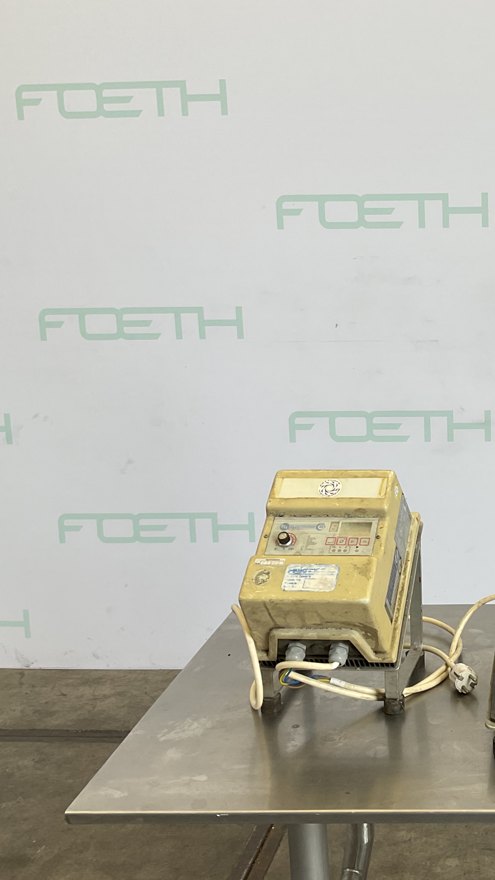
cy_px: 442
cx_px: 520
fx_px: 1004
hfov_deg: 26.0
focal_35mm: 43
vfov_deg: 47.4
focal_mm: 3
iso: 25
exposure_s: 1/100
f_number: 1.8
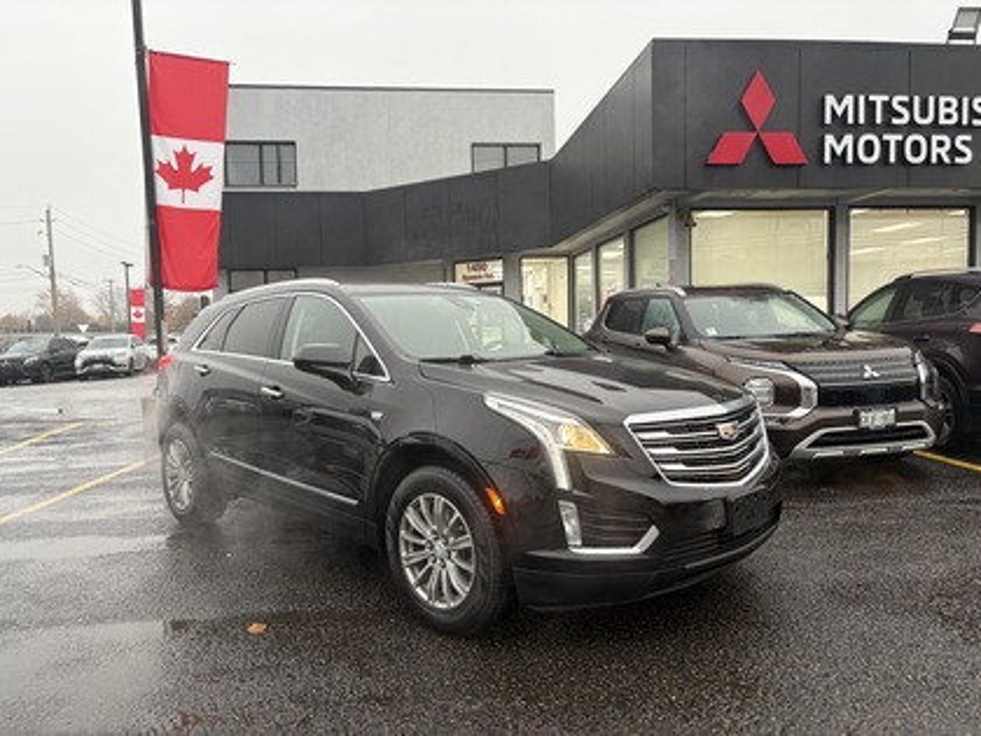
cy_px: 368
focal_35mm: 26
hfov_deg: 67.3
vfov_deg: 53.1
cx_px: 490
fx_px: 737
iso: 125
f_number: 1.6
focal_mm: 5.96
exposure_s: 1/50
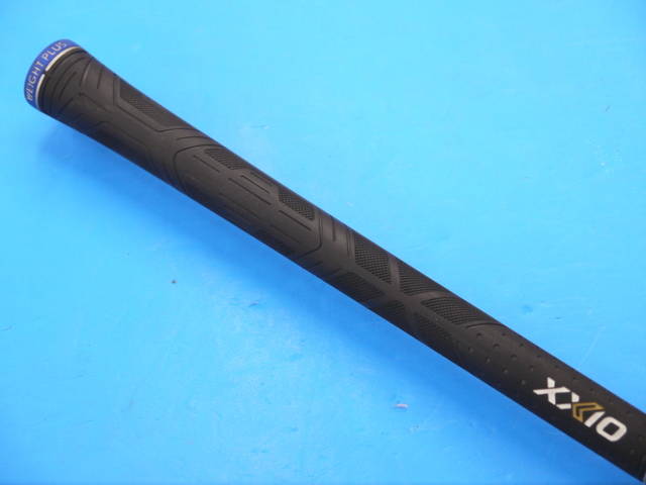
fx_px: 1568
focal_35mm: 84
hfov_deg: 23.3
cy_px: 242
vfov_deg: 17.6
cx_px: 323
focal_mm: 42
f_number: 5.6
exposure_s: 1/80
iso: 800
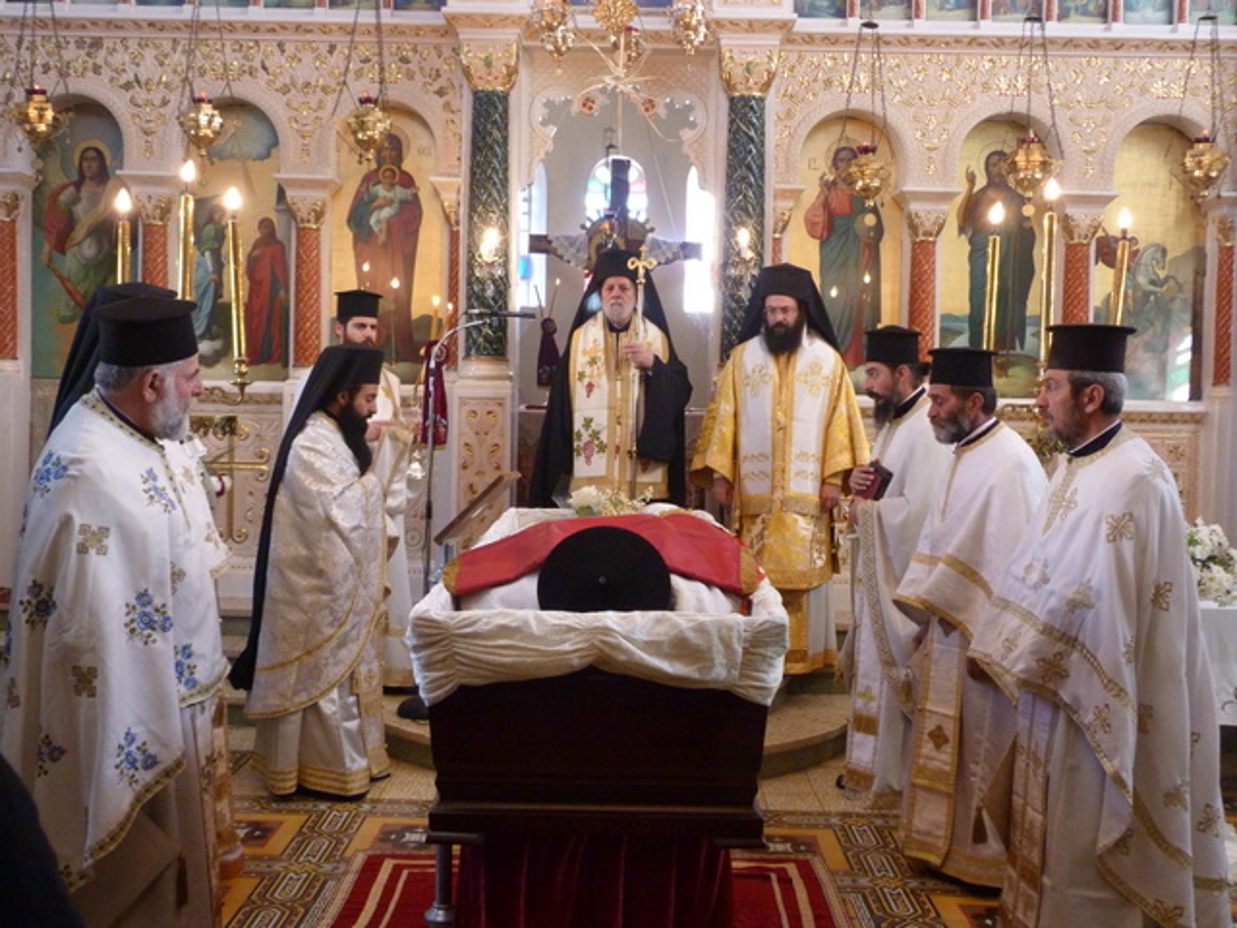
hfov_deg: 50.1
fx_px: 1322
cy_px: 464
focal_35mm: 37
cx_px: 618
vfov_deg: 38.7
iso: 400
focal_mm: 6.7
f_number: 3.1
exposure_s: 1/40
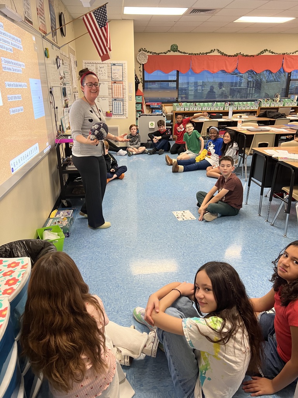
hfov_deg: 53.1
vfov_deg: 67.3
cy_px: 199
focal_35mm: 26
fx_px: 298
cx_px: 149
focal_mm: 5.7
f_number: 1.5
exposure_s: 1/60
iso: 100
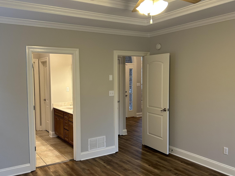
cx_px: 104
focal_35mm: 34
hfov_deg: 53.8
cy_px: 92
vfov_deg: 41.8
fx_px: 231
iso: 100
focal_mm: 5.7
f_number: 1.5
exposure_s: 1/60
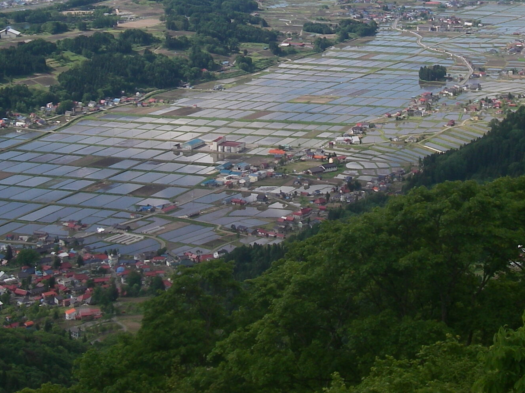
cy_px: 35
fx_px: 1441
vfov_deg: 15.4
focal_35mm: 95
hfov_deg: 20.6
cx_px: 285
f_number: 7
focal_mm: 8.1
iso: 64
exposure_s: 1/200
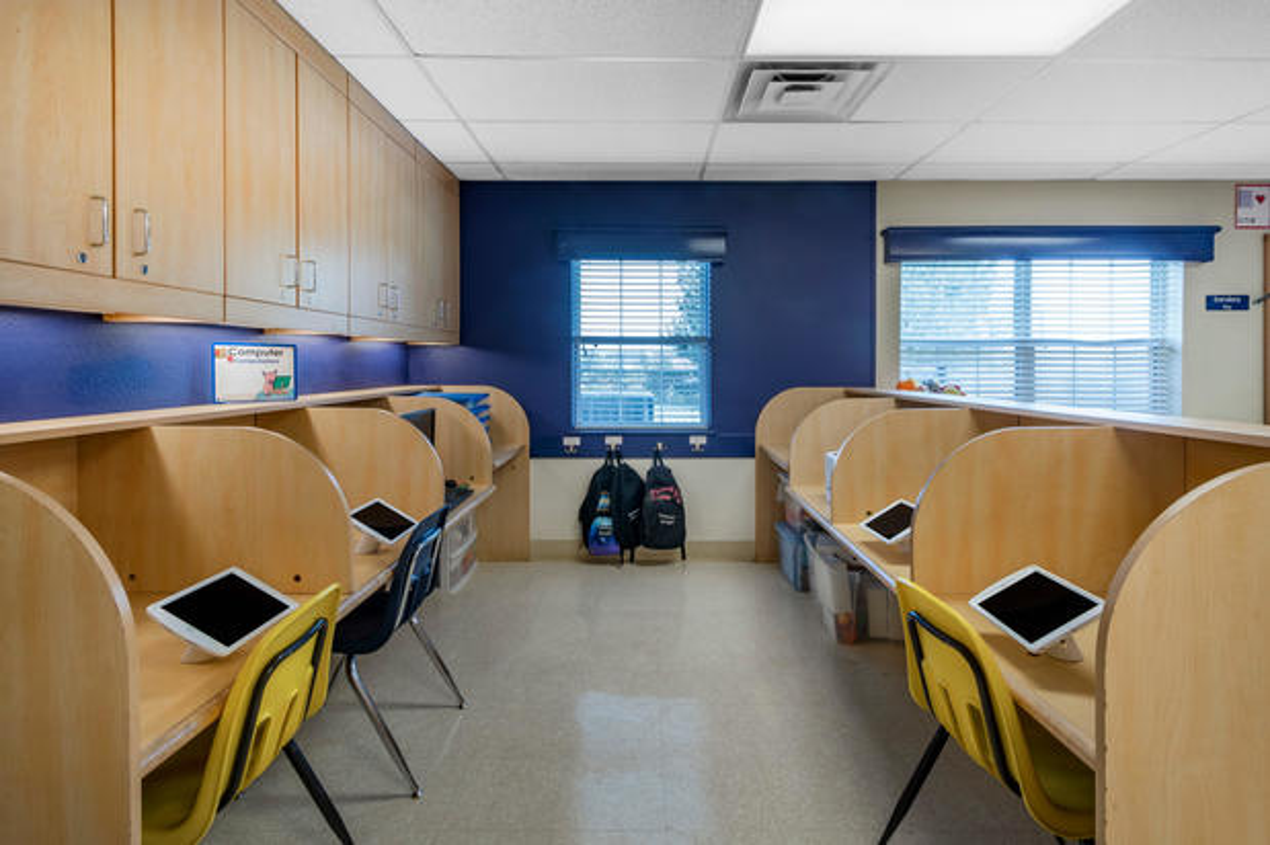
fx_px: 529
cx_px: 635
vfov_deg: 77.3
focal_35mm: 15
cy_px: 422
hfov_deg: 100.4
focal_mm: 10
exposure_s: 1/8
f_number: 11
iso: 200
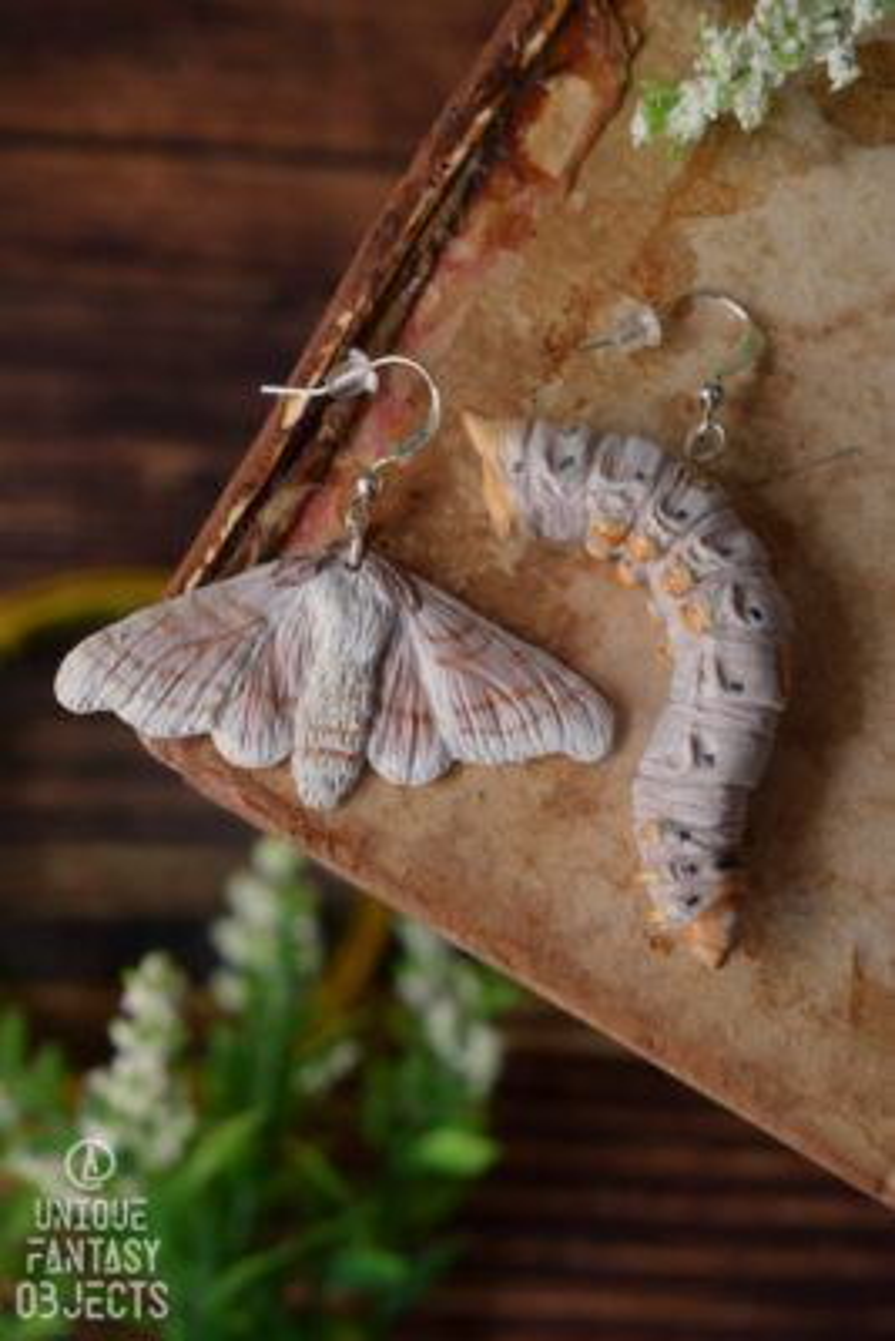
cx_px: 448
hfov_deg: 19.7
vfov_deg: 29.2
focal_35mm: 69
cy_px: 670
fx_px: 2571
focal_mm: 46
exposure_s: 1/160
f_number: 6.3
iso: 400
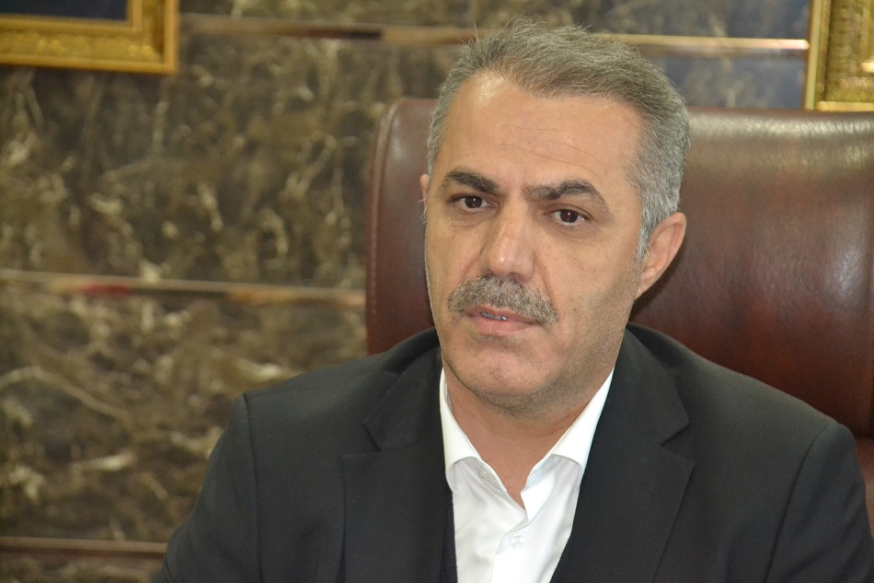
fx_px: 4551
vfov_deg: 7.3
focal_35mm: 188
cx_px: 437
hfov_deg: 11.0
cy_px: 292
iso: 3200
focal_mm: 125
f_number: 5.6
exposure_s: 1/60
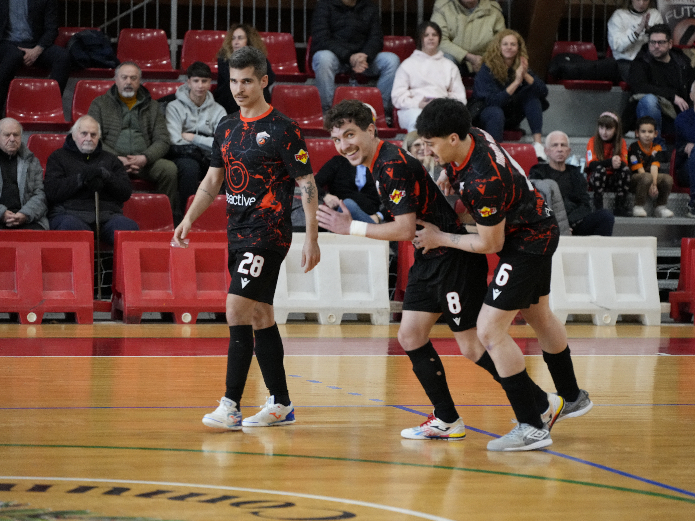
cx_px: 351
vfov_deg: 9.1
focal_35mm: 163
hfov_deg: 12.1
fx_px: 3273
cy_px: 260
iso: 3200
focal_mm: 150
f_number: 3.5
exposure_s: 1/500
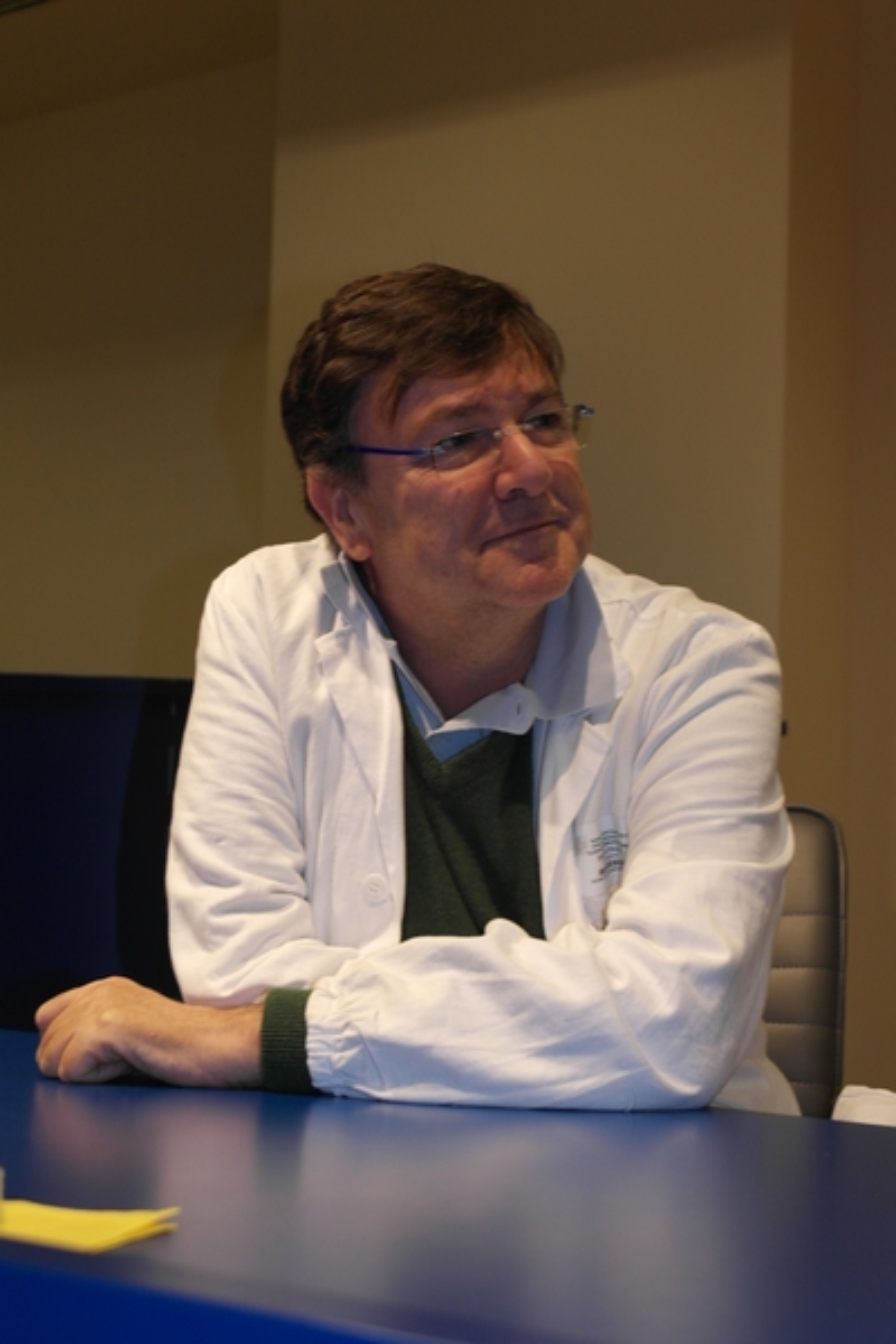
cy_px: 672
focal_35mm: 53
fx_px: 1979
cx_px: 448
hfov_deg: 25.5
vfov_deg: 37.5
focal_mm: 35
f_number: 4.5
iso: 400
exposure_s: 1/60
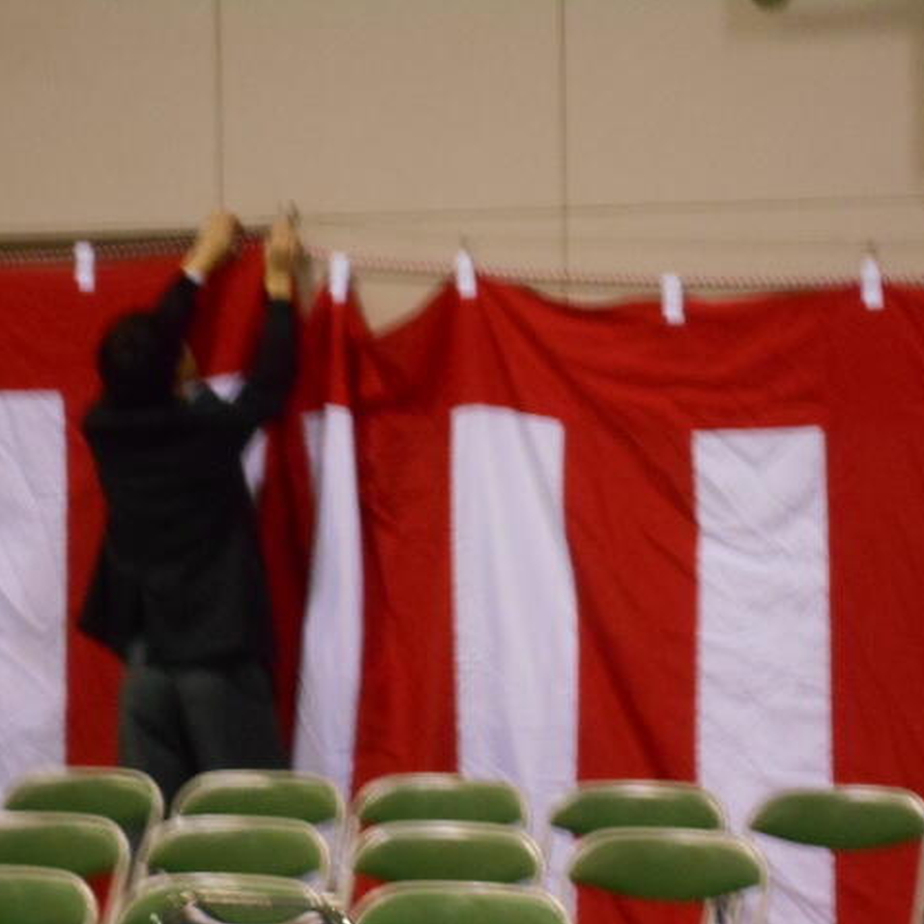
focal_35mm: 154
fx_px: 4651
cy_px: 462
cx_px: 489
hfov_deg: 11.3
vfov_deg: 11.3
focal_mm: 23
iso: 800
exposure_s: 1/10
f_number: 6.5
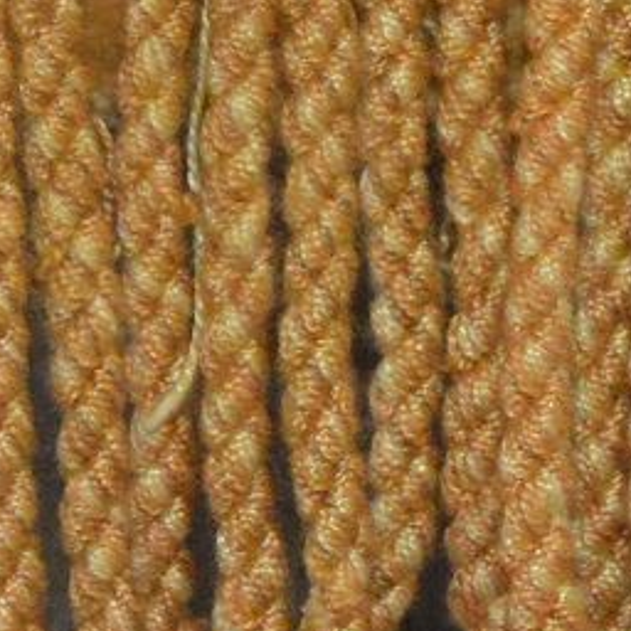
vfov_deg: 5.3
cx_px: 488
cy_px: -180
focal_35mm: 329
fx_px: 6785
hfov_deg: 5.3
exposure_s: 1/60
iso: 1250
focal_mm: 22
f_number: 3.5
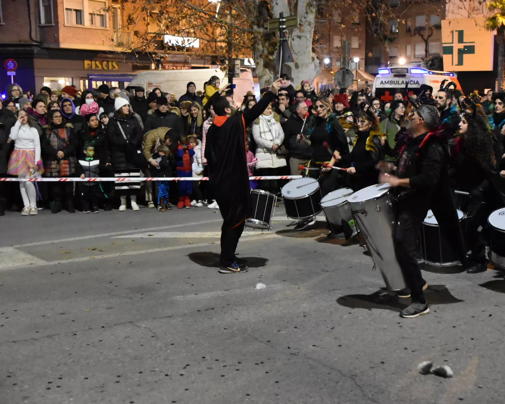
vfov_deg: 28.8
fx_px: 786
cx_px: 301
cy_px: 202
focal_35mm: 53
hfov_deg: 35.5
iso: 9000
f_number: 4.2
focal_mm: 31
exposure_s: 1/60
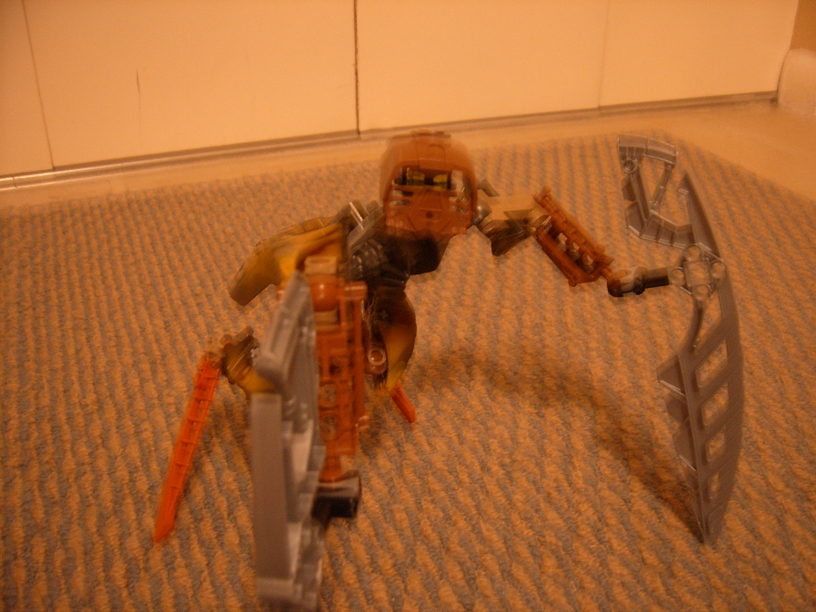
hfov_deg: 52.6
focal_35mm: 35
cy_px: 306
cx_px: 408
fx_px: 825
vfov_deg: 40.7
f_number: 2.8
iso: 100
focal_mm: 5.8
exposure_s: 1/3
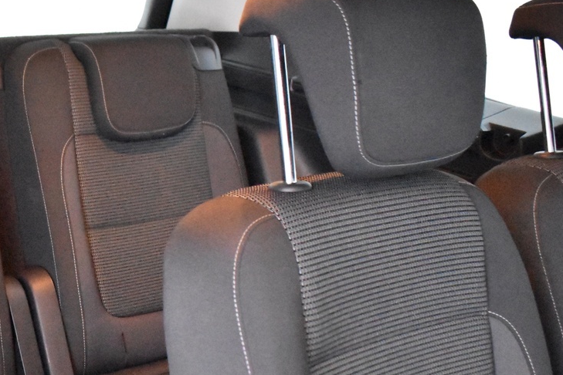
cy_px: 320
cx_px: 68
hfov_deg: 32.0
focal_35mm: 60
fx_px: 938
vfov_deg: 22.2
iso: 12800
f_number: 3.5
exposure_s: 1/30
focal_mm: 18
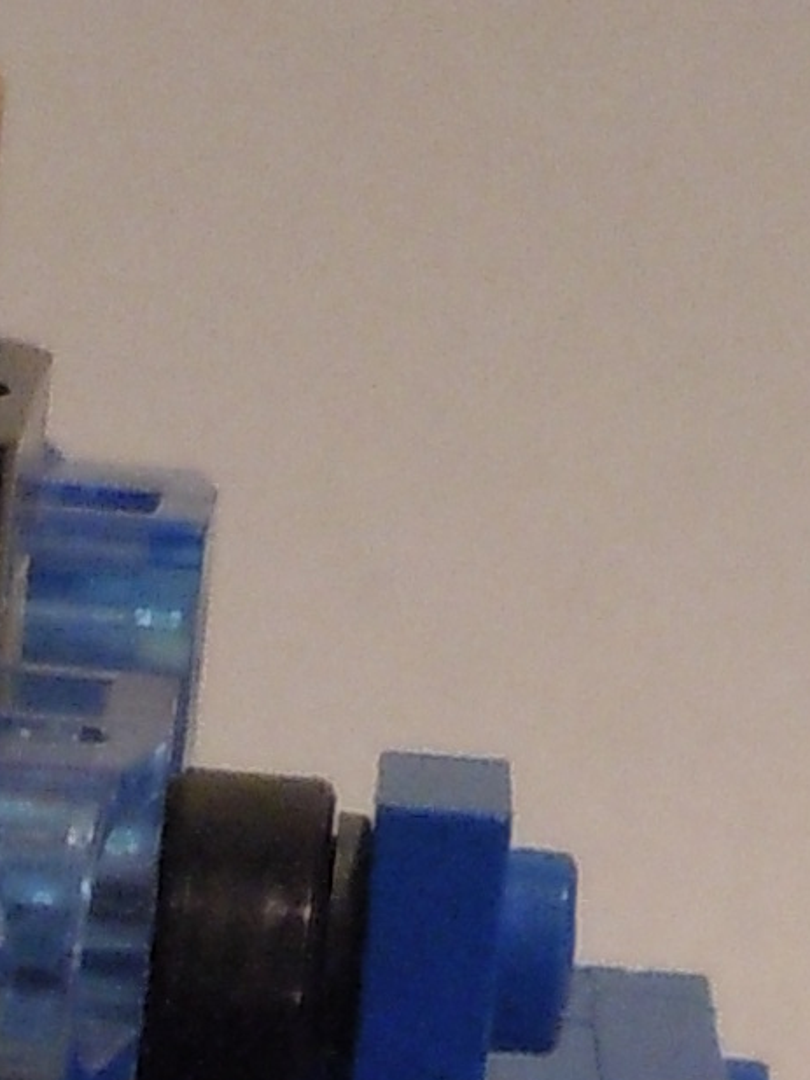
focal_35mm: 196
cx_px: -278
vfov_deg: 9.7
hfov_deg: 7.5
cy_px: 1806
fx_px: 6113
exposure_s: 1/25
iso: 400
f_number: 3.7
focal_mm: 5
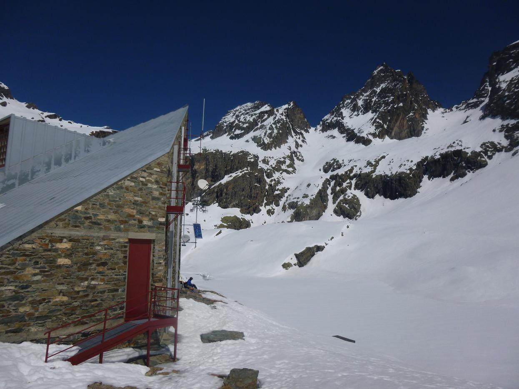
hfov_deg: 69.4
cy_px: 194
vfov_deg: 54.9
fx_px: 375
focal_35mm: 25
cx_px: 260
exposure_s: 1/640
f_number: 9
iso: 100
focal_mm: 4.5
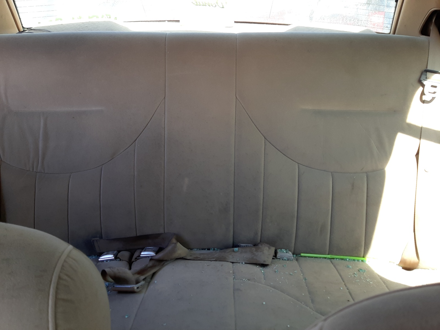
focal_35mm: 26
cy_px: 165
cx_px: 220
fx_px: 330
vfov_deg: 53.1
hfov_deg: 67.3
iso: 40
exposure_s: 1/244
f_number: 1.7
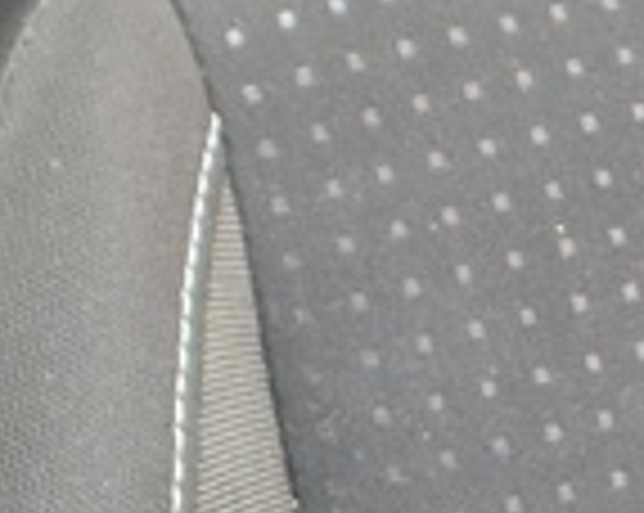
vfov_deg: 8.4
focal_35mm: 161
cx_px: -725
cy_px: -918
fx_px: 3064
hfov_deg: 10.8
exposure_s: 1/40
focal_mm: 6.3
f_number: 1.7
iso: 320
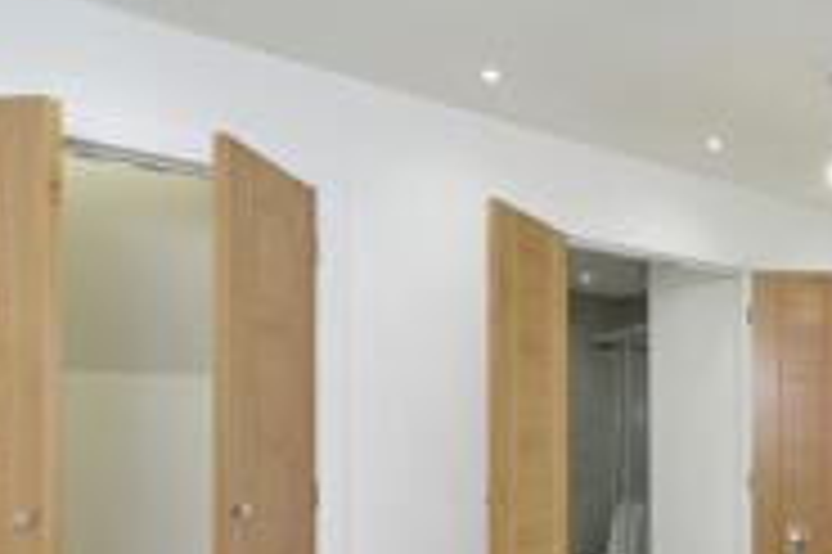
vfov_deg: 35.3
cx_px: 868
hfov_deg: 43.8
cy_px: 462
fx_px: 831
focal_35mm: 36
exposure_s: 1/40
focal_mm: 14
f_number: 7.1
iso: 400
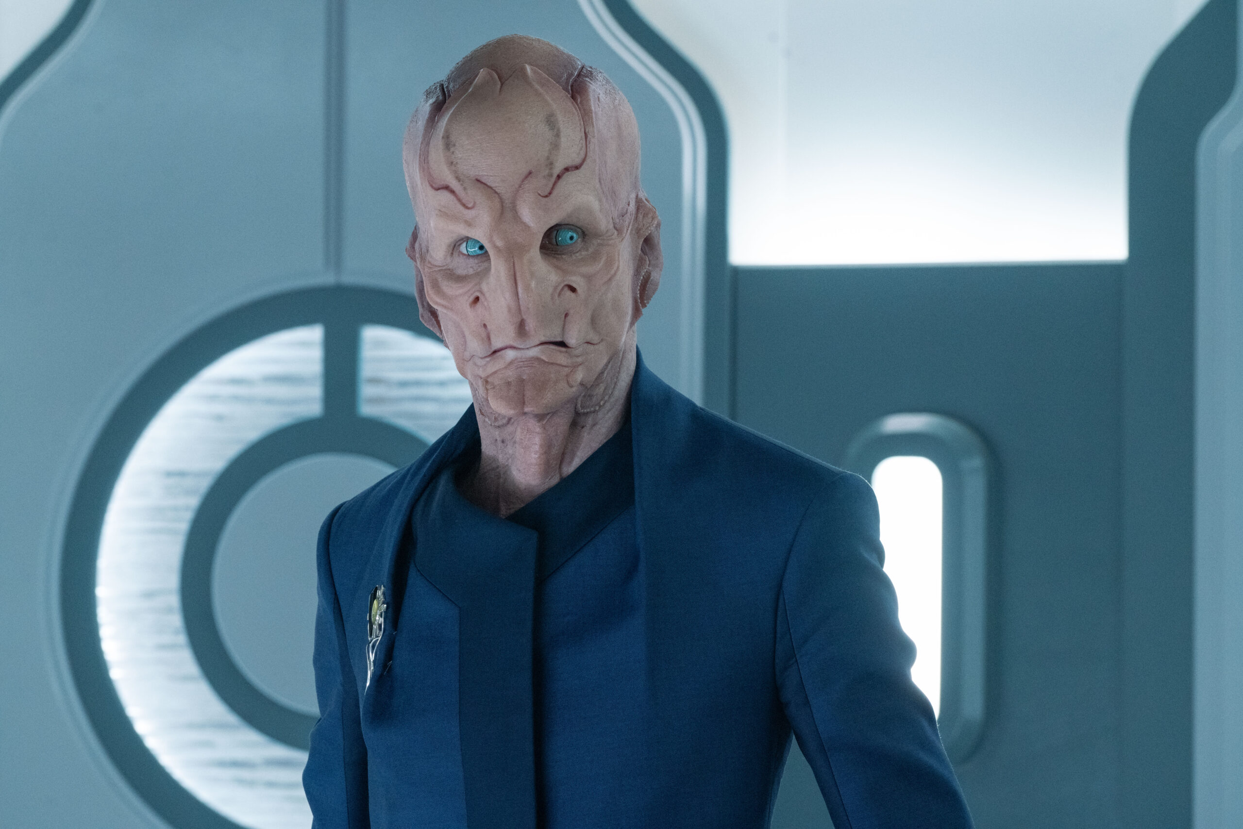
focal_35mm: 188
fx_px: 6492
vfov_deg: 7.3
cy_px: 414
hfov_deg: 10.9
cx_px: 622
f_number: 9
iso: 6400
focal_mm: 188
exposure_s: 1/100
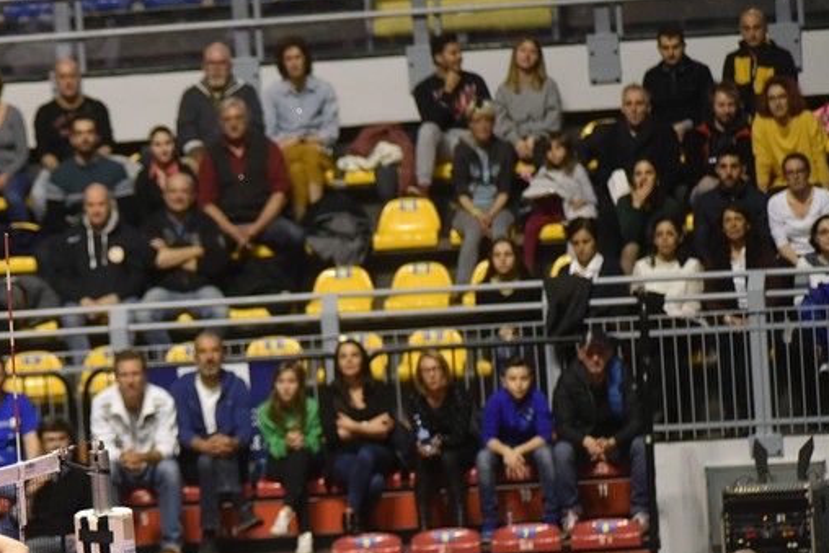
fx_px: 7394
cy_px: 602
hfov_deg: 6.4
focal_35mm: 321
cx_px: -45
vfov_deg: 4.3
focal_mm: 145
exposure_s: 1/800
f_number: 2.8
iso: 3200
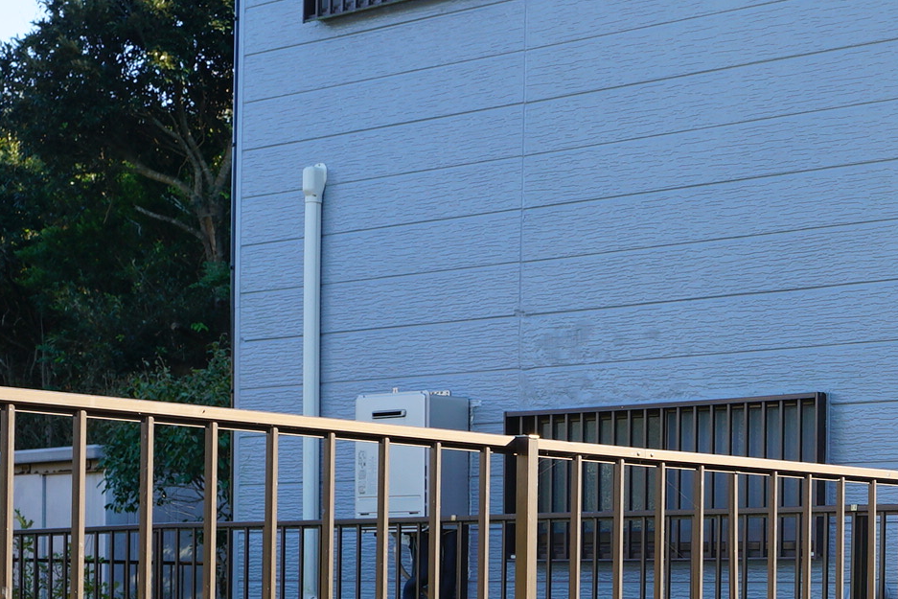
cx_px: 1131
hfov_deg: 21.8
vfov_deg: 15.8
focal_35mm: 85
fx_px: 2120
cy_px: 581
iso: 100
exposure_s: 1/100
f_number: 5.6
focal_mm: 20
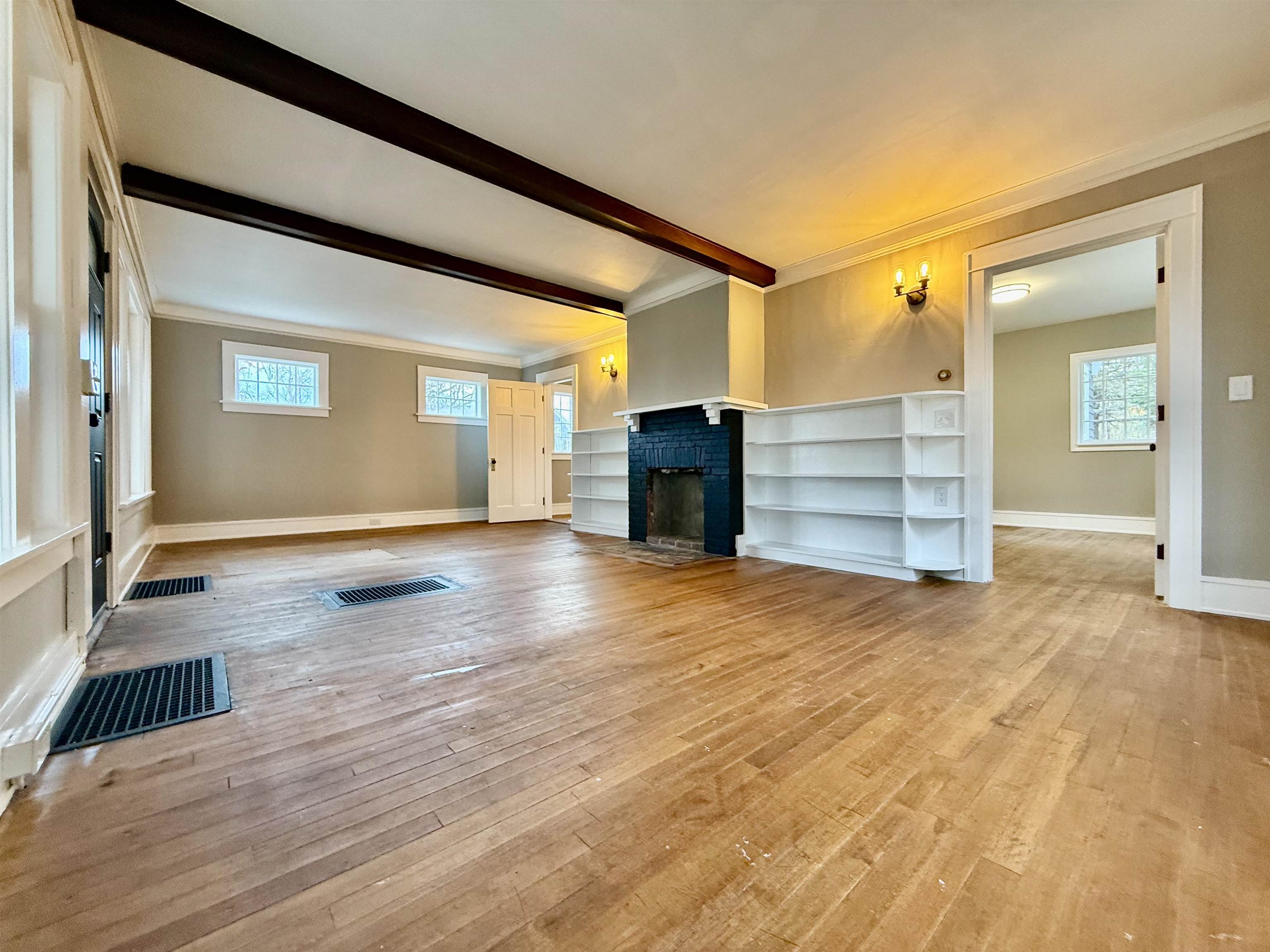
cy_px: 476
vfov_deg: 85.7
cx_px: 635
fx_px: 514
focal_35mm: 14
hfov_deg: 102.1
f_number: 2.2
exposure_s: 1/60
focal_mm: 2.22
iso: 320
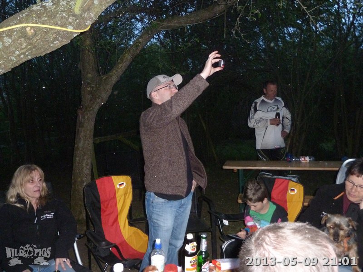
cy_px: 136
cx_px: 182
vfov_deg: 48.2
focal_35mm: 29
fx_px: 304
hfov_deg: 61.7
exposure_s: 1/8
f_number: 3.4
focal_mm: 4.7
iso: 500
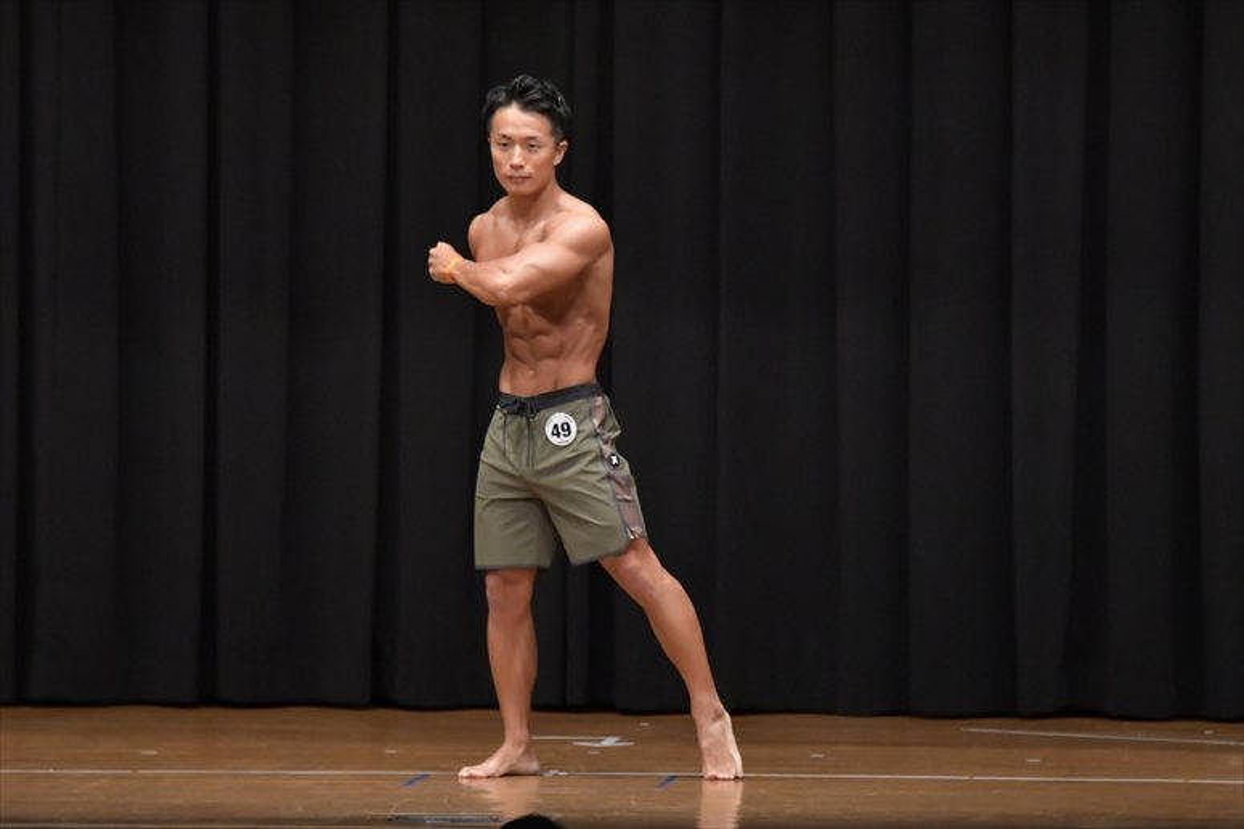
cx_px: 622
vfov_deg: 5.7
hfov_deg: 8.6
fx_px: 8289
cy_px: 414
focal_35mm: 240
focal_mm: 160
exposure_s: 1/400
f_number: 5.6
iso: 6400
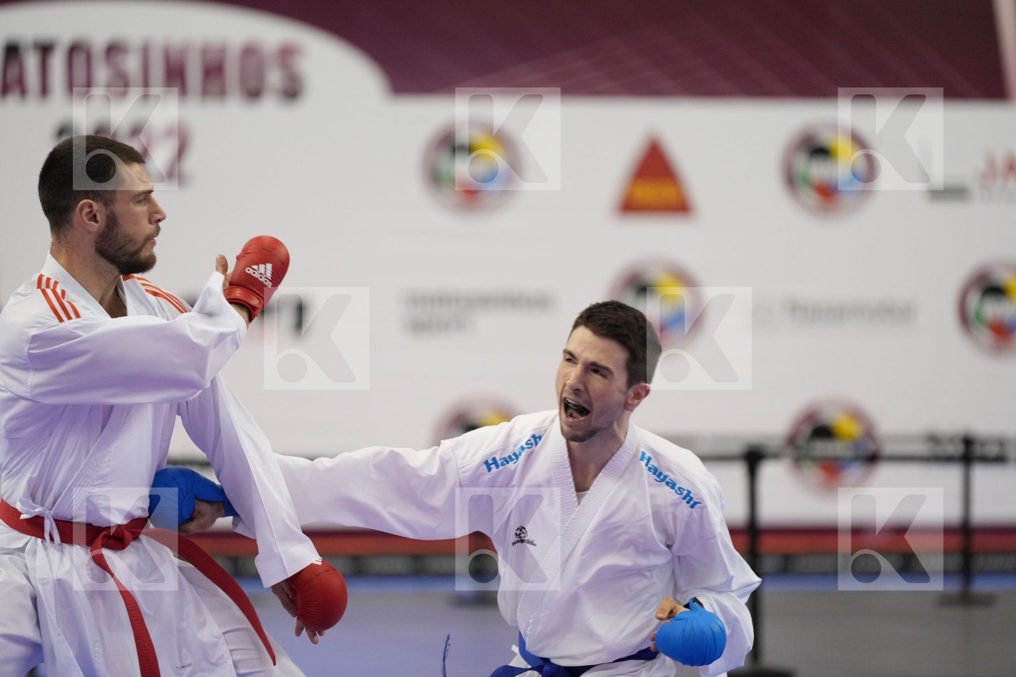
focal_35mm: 200
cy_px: 338
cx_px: 508
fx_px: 5644
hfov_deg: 10.3
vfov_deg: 6.9
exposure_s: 1/1000
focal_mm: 200
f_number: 2.8
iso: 3200
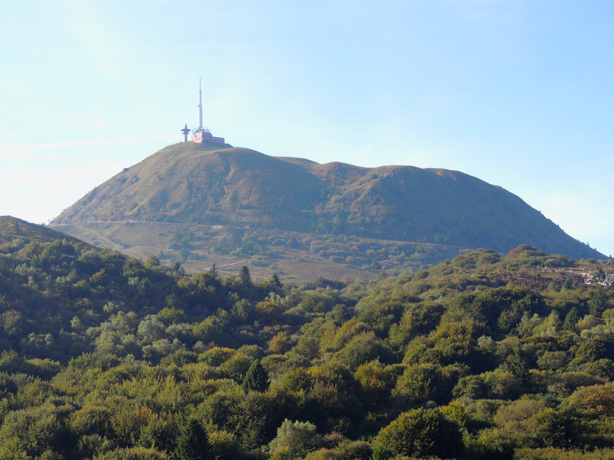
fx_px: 1242
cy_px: 230
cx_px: 307
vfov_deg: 21.0
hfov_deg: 27.8
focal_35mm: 70
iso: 100
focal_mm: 12.4
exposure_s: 1/400
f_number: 3.9
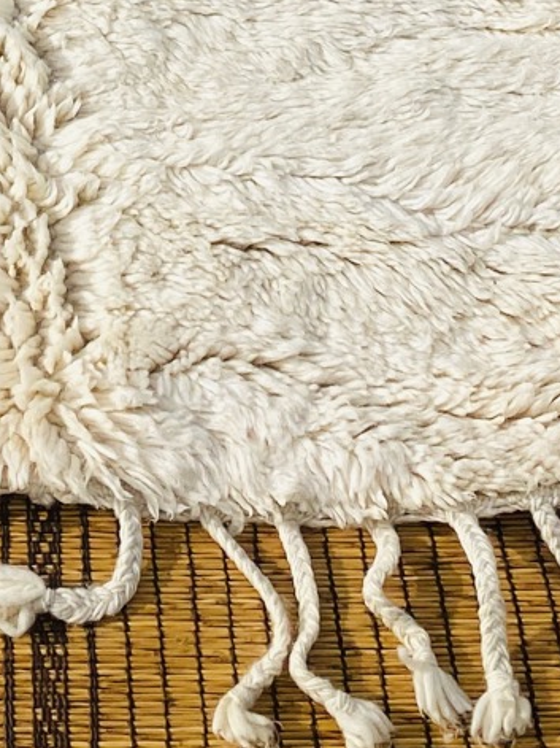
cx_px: -27
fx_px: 2439
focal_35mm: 113
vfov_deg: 15.0
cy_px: -619
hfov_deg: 12.9
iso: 32
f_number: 1.8
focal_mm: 4.25
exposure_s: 1/4115
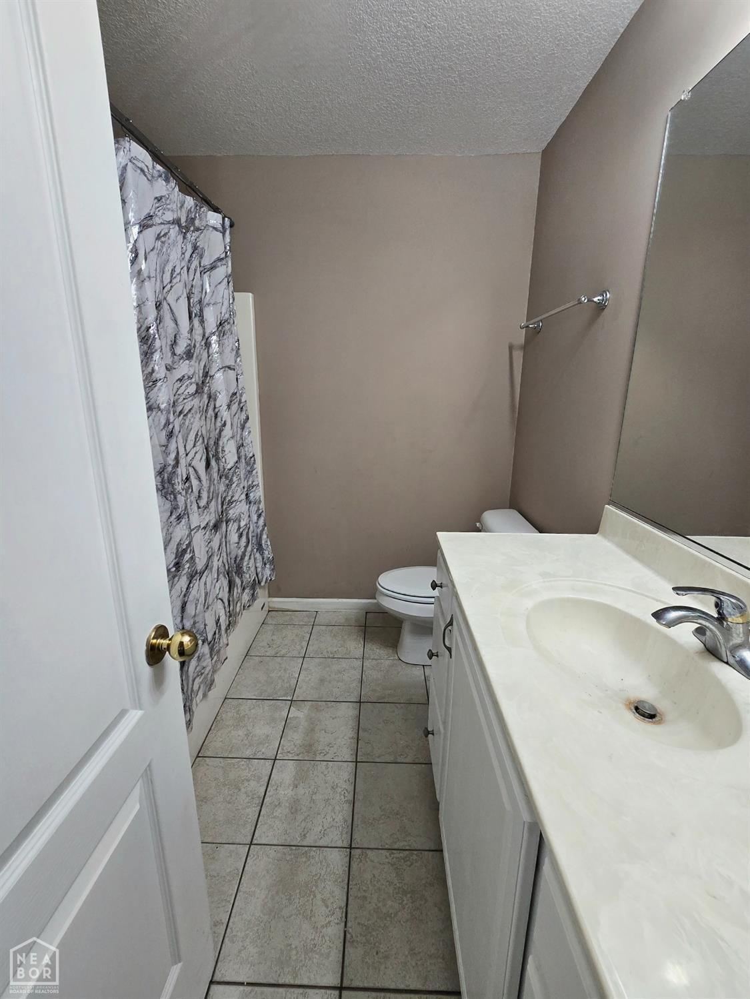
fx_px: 375
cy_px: 500
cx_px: 375
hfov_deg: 89.9
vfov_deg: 106.2
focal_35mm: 13
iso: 160
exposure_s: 1/60.2
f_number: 2.2
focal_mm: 2.2
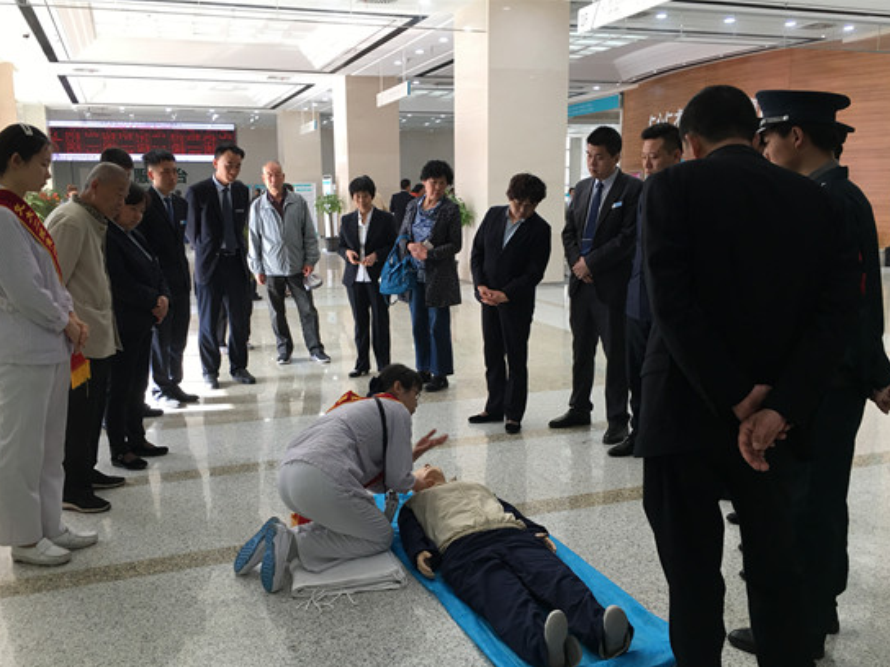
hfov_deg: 56.8
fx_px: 823
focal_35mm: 32
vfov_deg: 44.1
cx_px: 432
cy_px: 366
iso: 25
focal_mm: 4.15
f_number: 2.2
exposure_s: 1/33
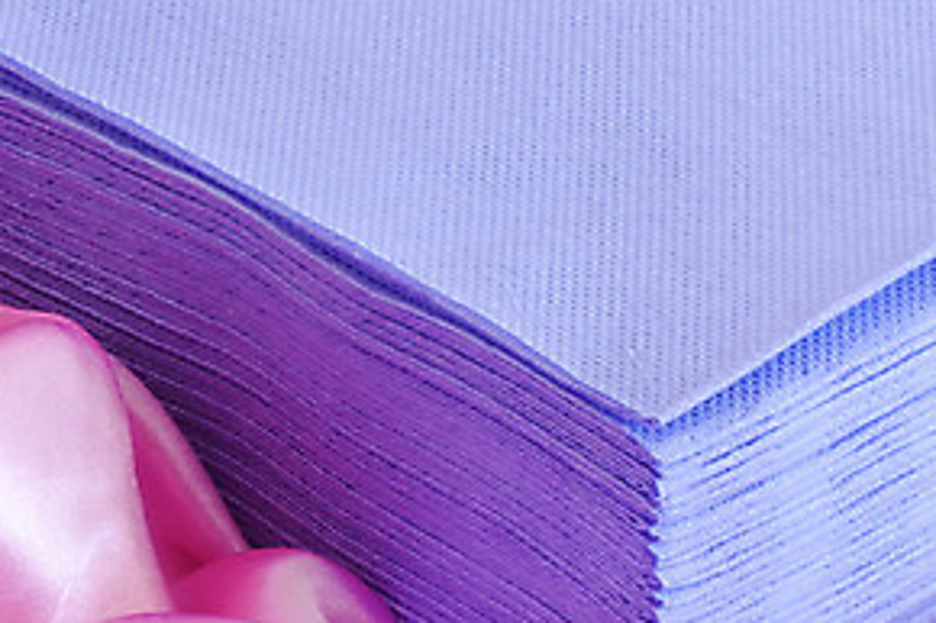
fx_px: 5665
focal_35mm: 218
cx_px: 665
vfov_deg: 6.3
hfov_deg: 9.4
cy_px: 445
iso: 125
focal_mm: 105
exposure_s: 2.5
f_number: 22
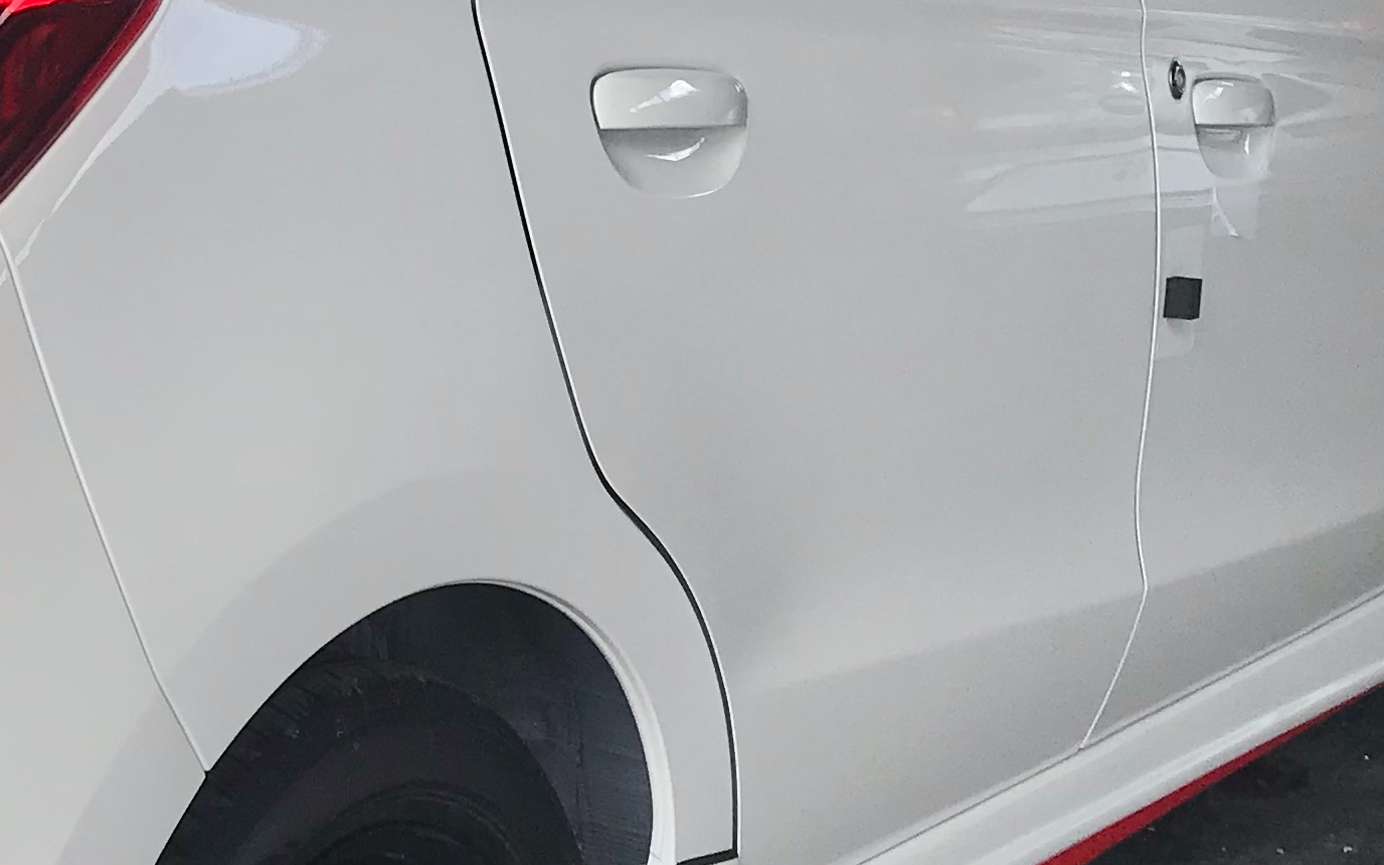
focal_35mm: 87
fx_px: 3282
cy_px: 330
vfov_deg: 15.0
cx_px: -50
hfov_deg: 22.7
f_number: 1.8
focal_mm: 3.99
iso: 20
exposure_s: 1/538
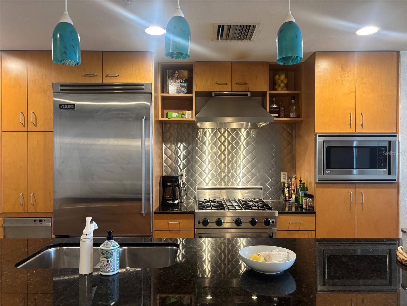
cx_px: 204
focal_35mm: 26
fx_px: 306
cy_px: 153
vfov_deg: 53.1
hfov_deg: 67.3
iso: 320
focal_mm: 5.96
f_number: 1.6
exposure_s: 1/60
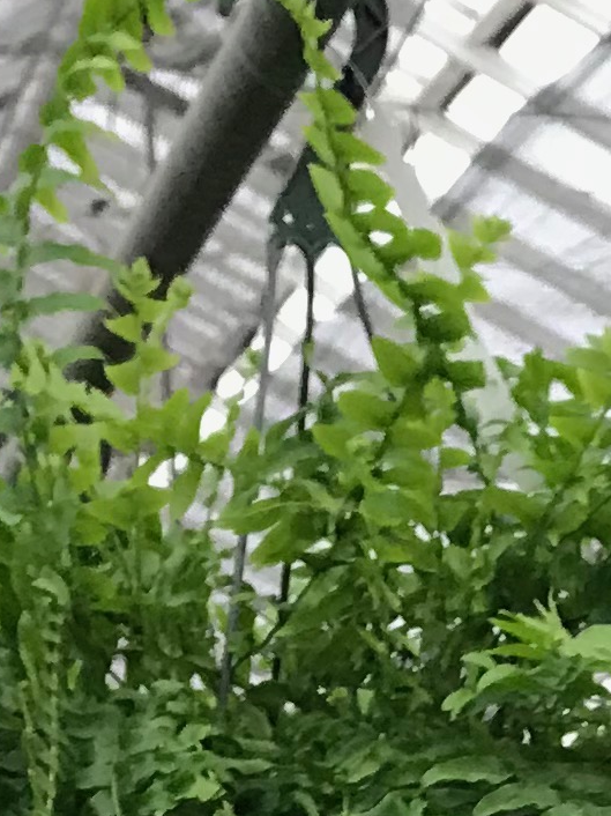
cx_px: 732
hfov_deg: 9.2
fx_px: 3768
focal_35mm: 160
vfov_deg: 10.8
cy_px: 1844
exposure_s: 1/30
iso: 25
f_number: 1.8
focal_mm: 3.99
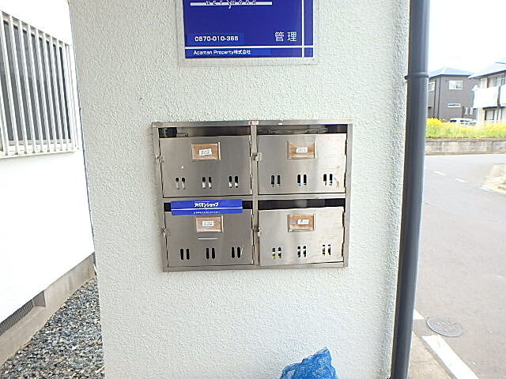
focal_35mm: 21
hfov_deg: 79.0
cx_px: 253
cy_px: 190
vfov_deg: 63.4
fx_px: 307
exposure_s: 1/200
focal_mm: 3.7
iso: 125
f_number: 3.5
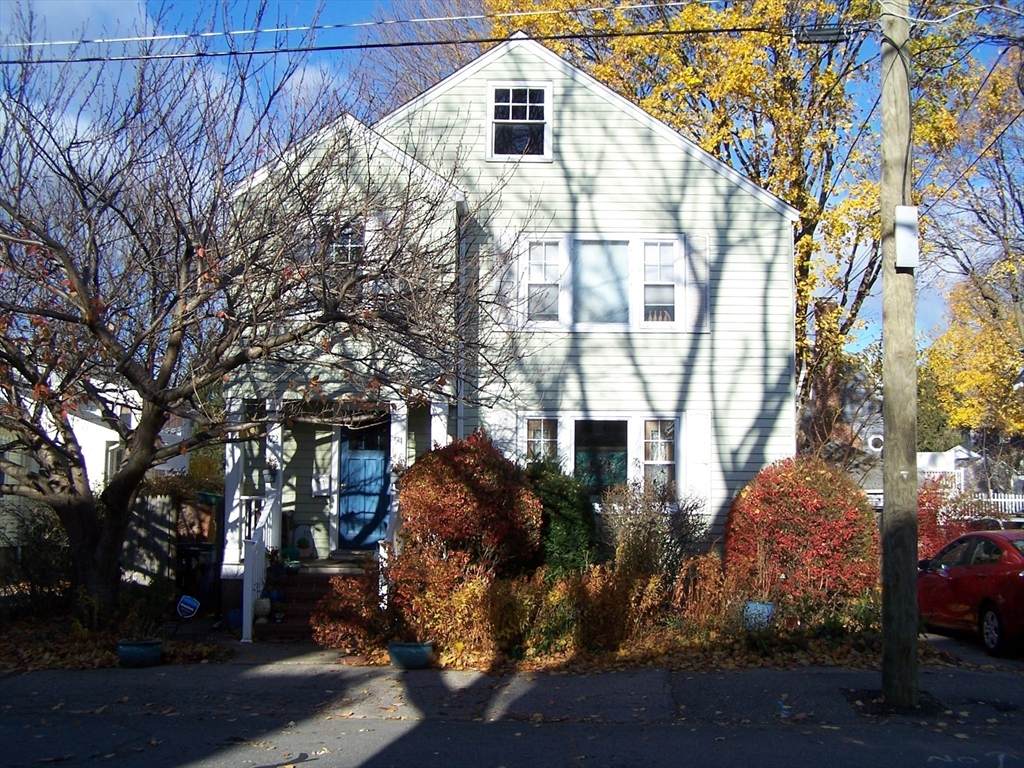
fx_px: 1124
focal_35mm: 38
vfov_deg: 37.7
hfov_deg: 49.0
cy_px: 384
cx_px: 512
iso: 80
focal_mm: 6.3
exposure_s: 1/1000
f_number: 2.8
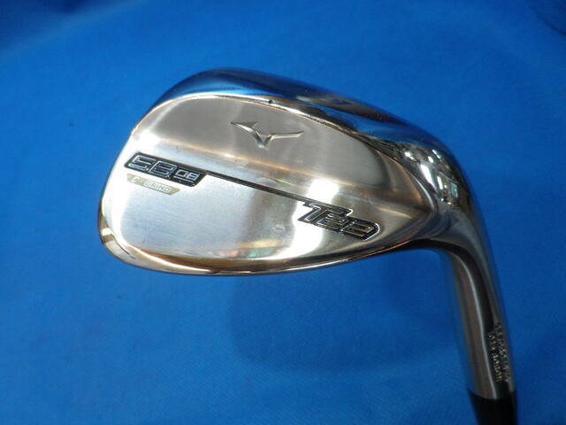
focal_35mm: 25
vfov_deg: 54.9
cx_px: 283
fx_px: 409
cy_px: 212
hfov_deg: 69.4
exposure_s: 1/50
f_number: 3.5
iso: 200
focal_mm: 4.5
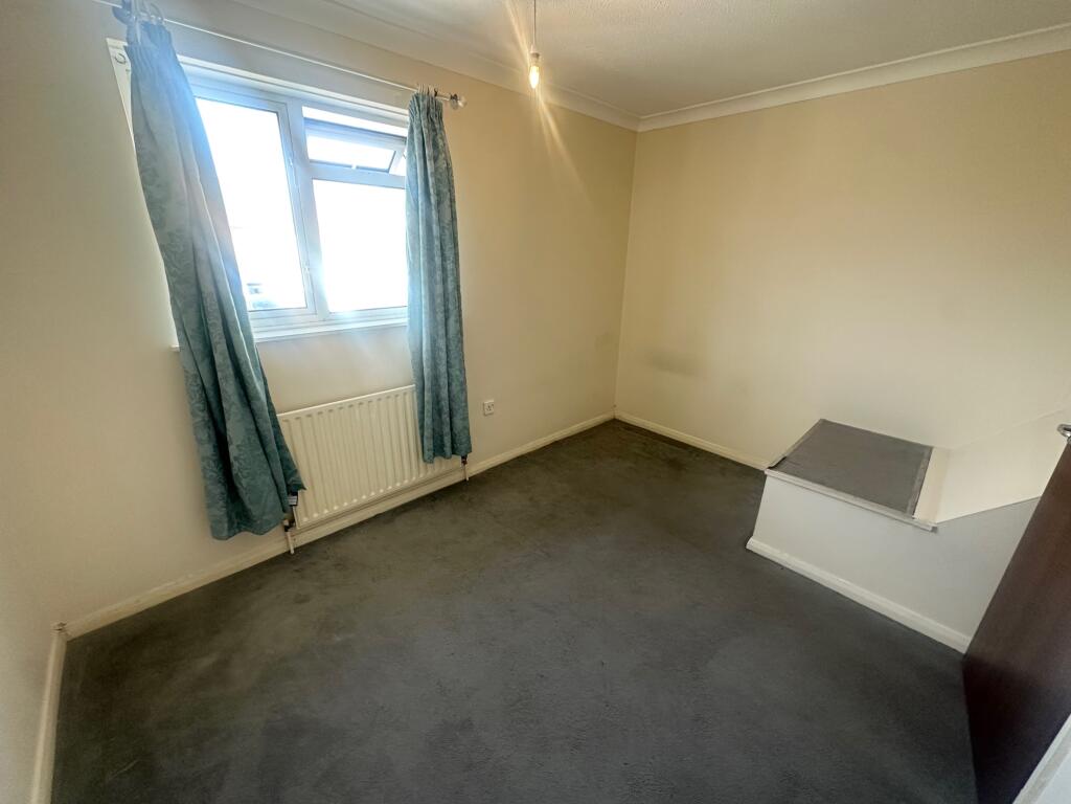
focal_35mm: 14
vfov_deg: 85.7
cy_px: 402
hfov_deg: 102.1
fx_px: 433
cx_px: 536
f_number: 2.2
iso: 125
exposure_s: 1/99
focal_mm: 2.22
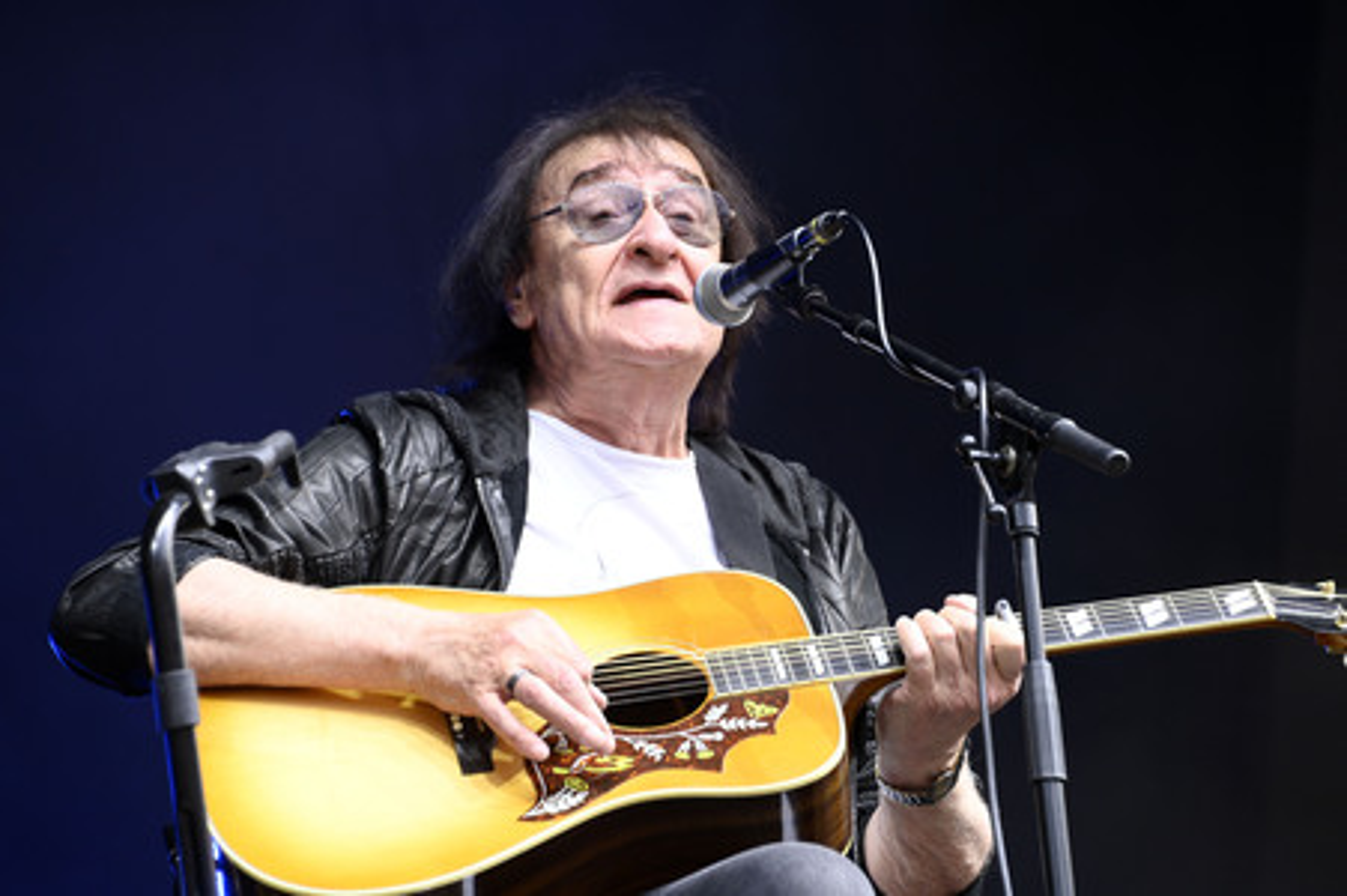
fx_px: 9347
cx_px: 674
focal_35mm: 250
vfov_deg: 5.5
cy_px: 448
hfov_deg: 8.2
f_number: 6.3
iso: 640
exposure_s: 1/200
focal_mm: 250
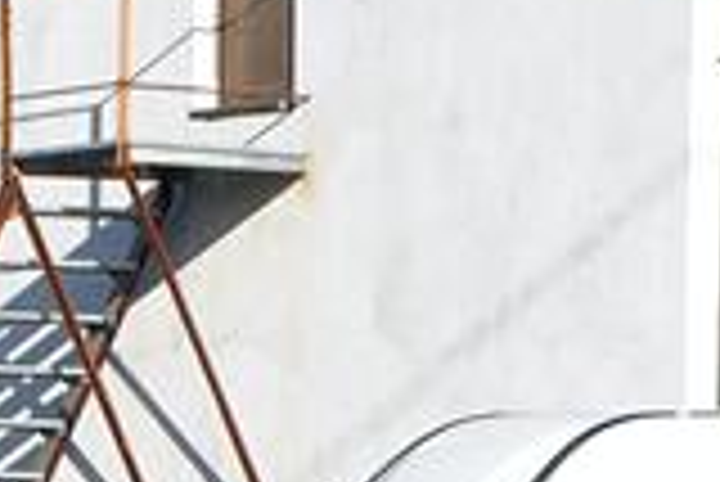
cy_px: 1205
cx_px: 680
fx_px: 11150
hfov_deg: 3.7
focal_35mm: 557
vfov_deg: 2.5
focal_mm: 70
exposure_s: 1/1250
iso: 800
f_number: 9
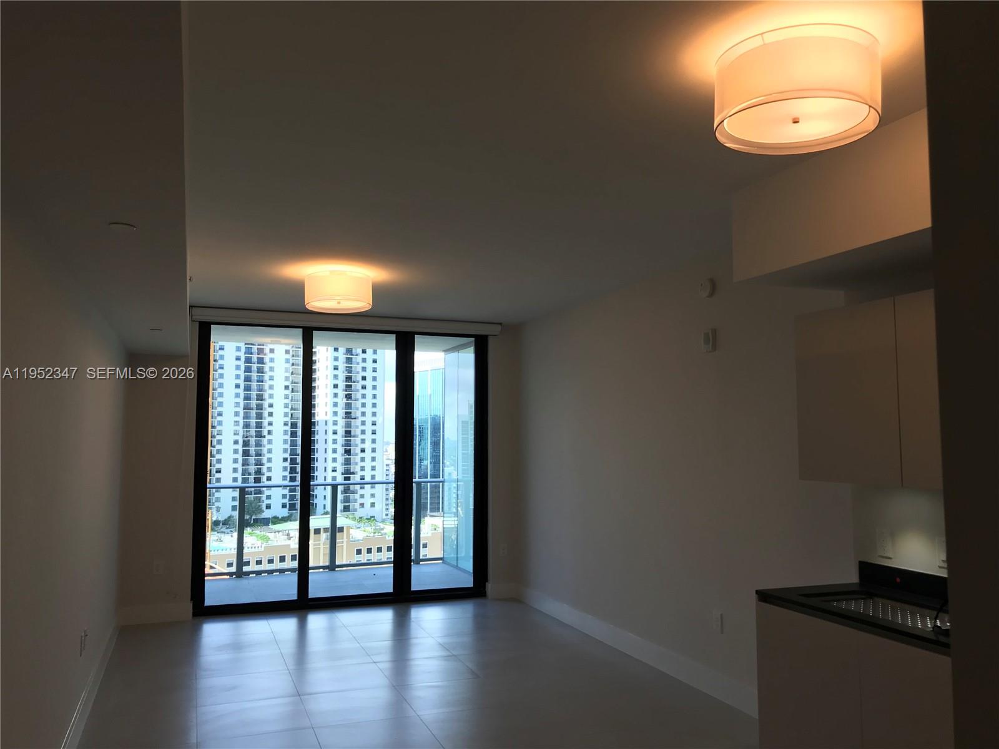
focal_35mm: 28
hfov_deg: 63.4
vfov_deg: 49.7
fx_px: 808
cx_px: 500
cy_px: 374
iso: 20
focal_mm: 3.99
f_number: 1.8
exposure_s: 1/60
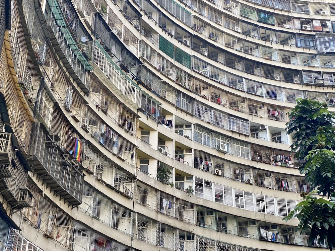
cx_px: 168
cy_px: 126
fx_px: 503
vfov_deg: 28.0
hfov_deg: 36.8
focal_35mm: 52
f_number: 2
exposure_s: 1/261
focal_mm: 6
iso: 20
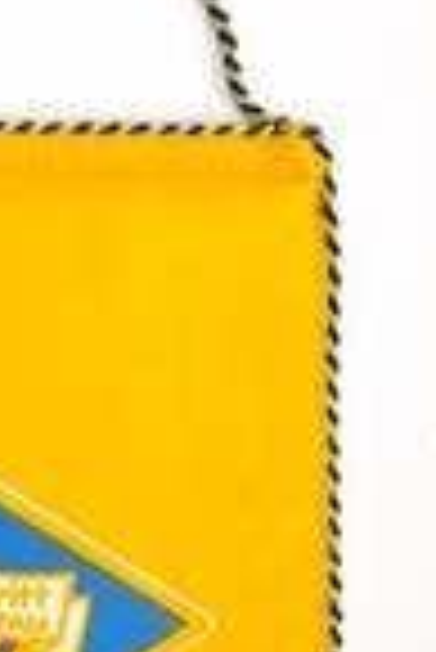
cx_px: -76
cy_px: 519
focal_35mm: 62
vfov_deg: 31.5
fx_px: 1124
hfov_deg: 20.6
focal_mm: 4.6
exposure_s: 1/50
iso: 125
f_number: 2
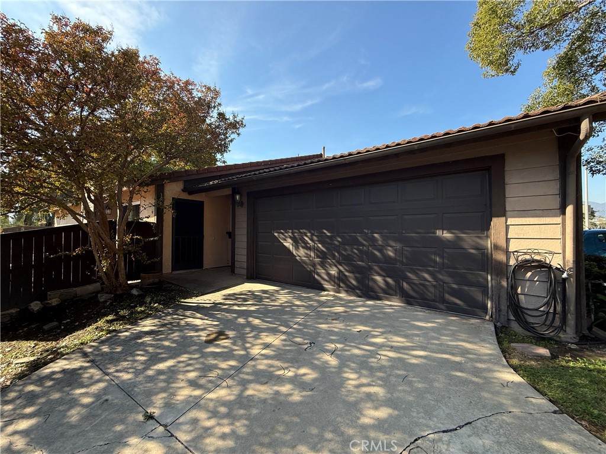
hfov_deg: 102.1
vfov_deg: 85.7
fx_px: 245
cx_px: 303
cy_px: 227
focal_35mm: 14
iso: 50
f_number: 2.2
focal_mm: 2.22
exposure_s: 1/742
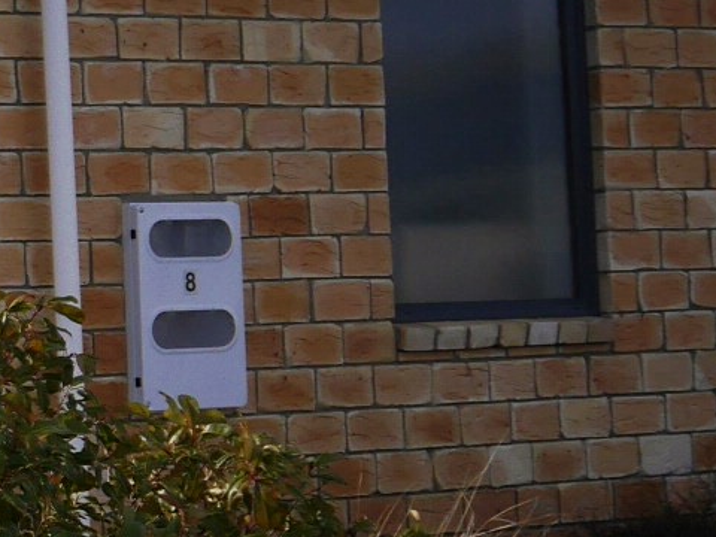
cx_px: -968
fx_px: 3020
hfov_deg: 11.4
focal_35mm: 146
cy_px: 125
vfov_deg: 10.1
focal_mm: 15
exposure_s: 1/2500
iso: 160
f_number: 3.6
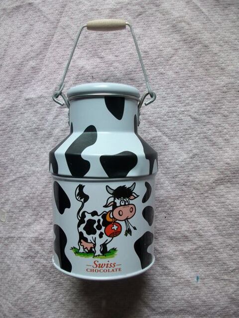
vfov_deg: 56.8
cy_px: 159
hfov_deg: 44.2
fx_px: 295
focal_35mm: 32
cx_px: 120
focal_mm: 5.7
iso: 85
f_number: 2.9
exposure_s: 1/40
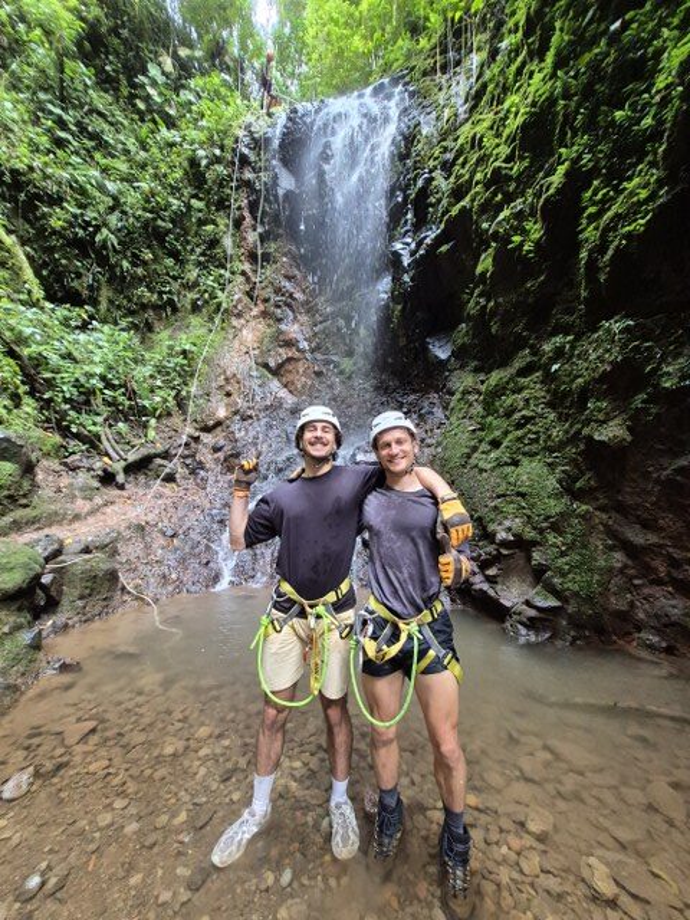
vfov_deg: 106.2
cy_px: 460
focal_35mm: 13
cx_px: 345
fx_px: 346
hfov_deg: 89.9
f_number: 2.2
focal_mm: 1.74
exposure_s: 1/60
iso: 640
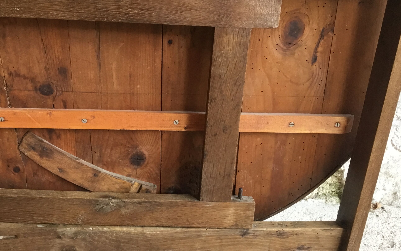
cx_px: 151
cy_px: 153
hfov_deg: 46.8
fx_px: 459
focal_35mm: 42
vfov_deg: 30.4
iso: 50
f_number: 2.4
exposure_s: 1/33
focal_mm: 3.3
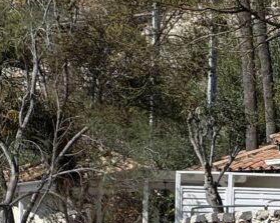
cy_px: 315
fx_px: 3562
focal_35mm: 430
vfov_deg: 3.6
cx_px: 411
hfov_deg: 4.5
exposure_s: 1/3058
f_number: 2.8
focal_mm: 15.66
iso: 64
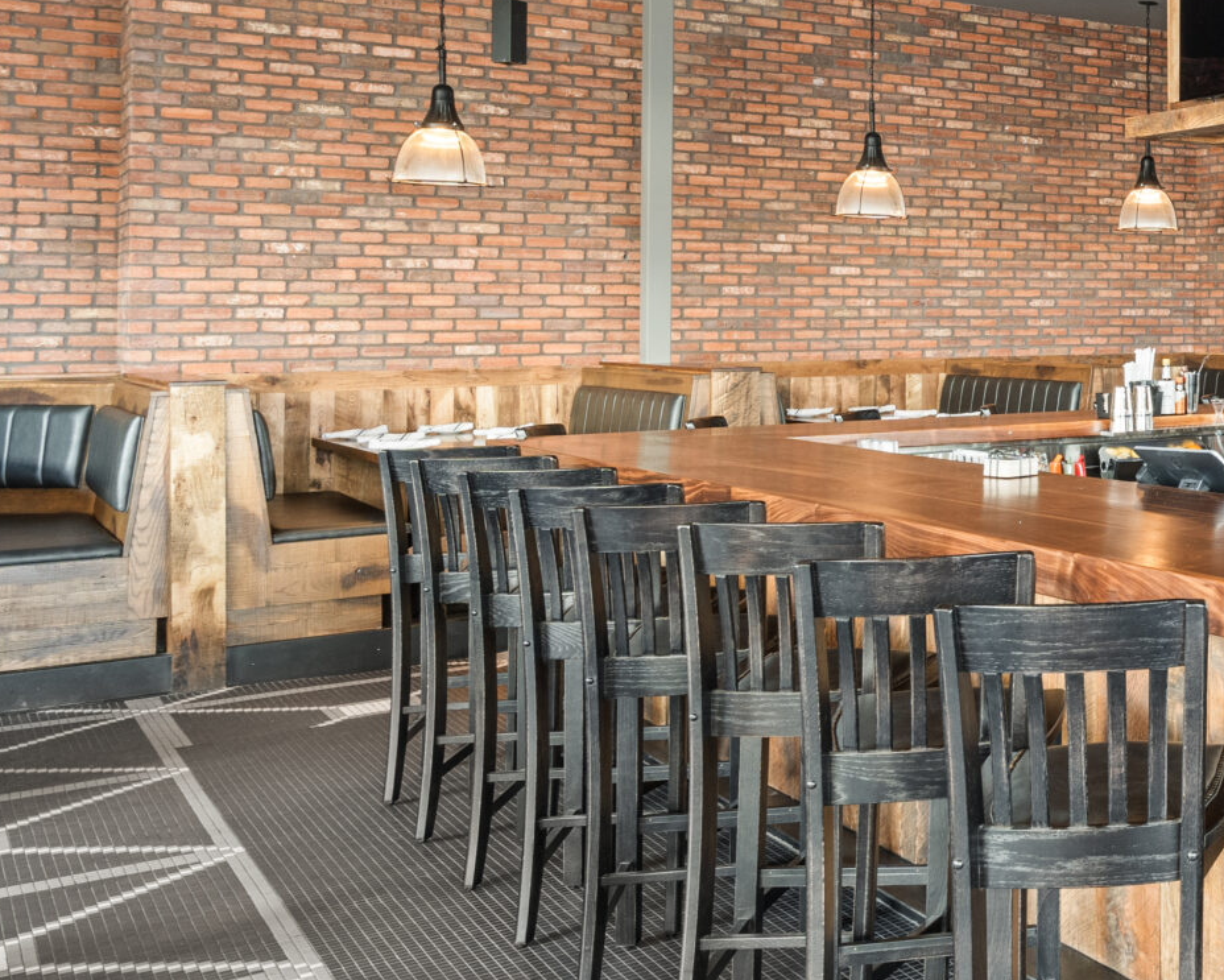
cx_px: 1595
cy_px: 326
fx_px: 1594
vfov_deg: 33.9
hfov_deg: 31.9
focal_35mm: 44
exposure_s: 1/4
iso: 500
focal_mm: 17
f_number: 7.1
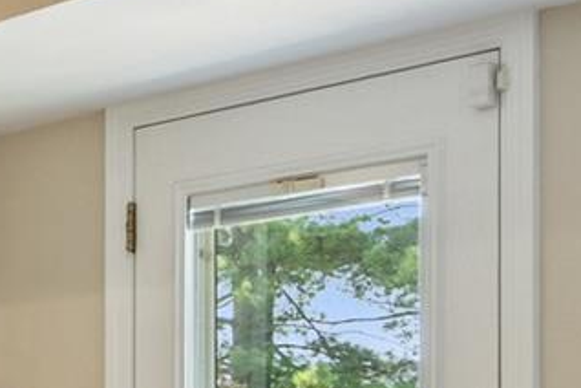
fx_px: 1662
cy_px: 464
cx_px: -404
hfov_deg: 17.0
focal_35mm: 103
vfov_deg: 13.0
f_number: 6.3
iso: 800
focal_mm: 16
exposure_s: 1/10
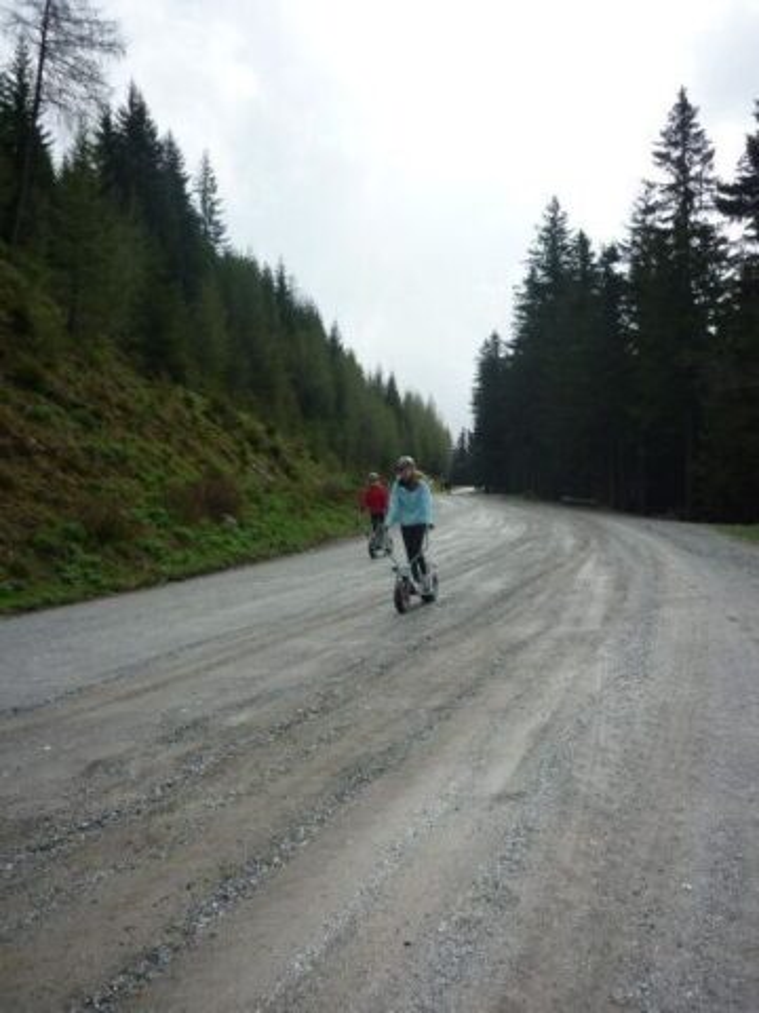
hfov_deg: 42.9
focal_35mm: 33
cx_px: 380
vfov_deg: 55.4
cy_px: 506
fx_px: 965
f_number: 2.8
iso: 80
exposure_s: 1/1000
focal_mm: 5.5
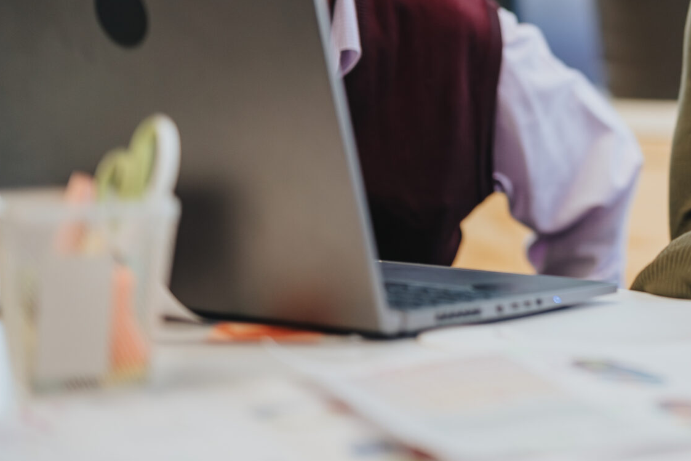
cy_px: -4
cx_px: 749
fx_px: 2188
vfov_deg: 11.9
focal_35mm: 114
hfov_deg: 17.4
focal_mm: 50
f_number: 1.2
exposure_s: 1/800
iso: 800
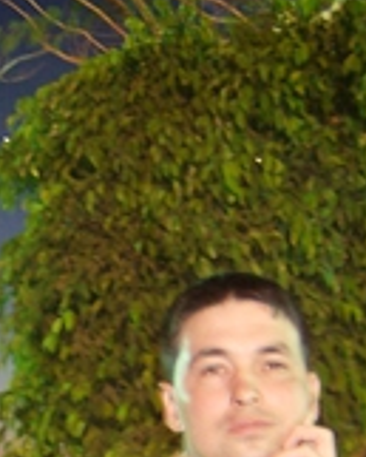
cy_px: 453
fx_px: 1326
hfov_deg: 15.5
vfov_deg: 19.0
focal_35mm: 98
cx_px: 11
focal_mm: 6
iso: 200
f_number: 2.8
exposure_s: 1/1.51
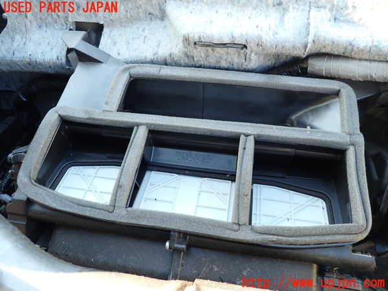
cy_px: 146
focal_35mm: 25
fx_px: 280
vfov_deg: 54.9
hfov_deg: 69.4
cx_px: 194
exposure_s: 1/60
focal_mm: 4.5
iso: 125
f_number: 2
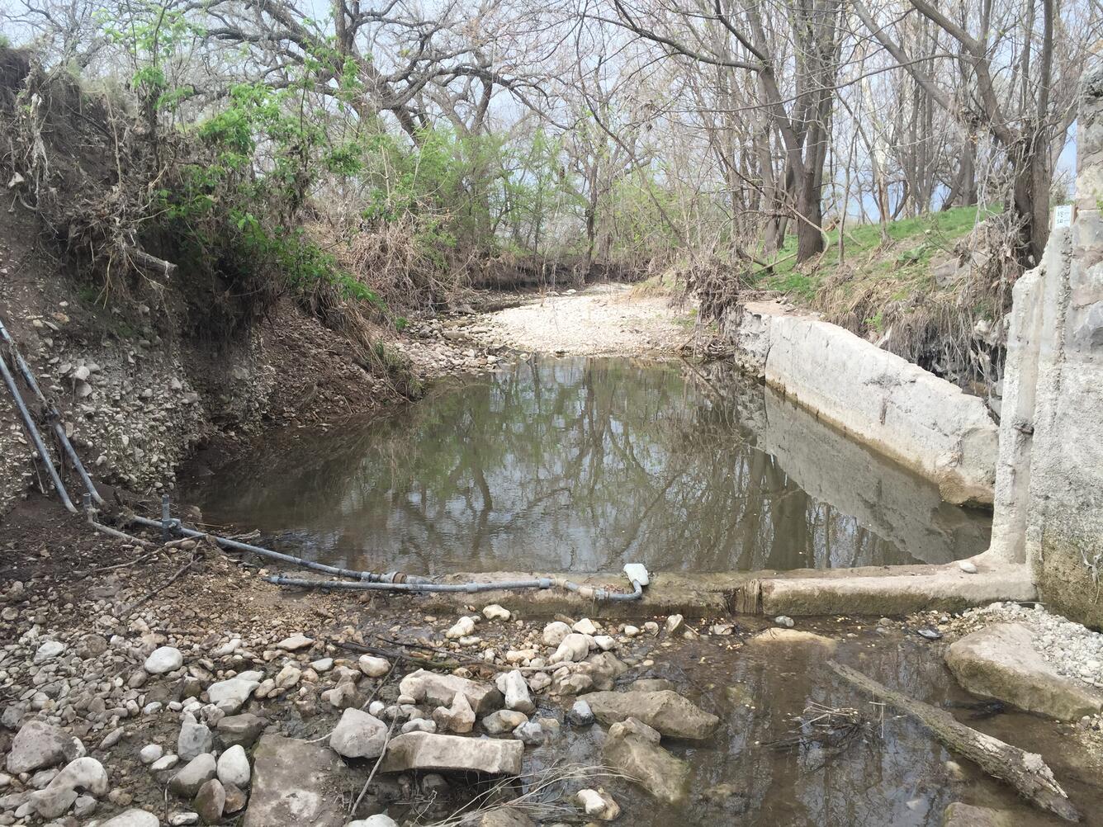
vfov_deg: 48.2
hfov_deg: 61.7
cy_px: 414
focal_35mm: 29
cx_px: 552
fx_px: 924
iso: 32
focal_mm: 4.15
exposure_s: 1/377
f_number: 2.2
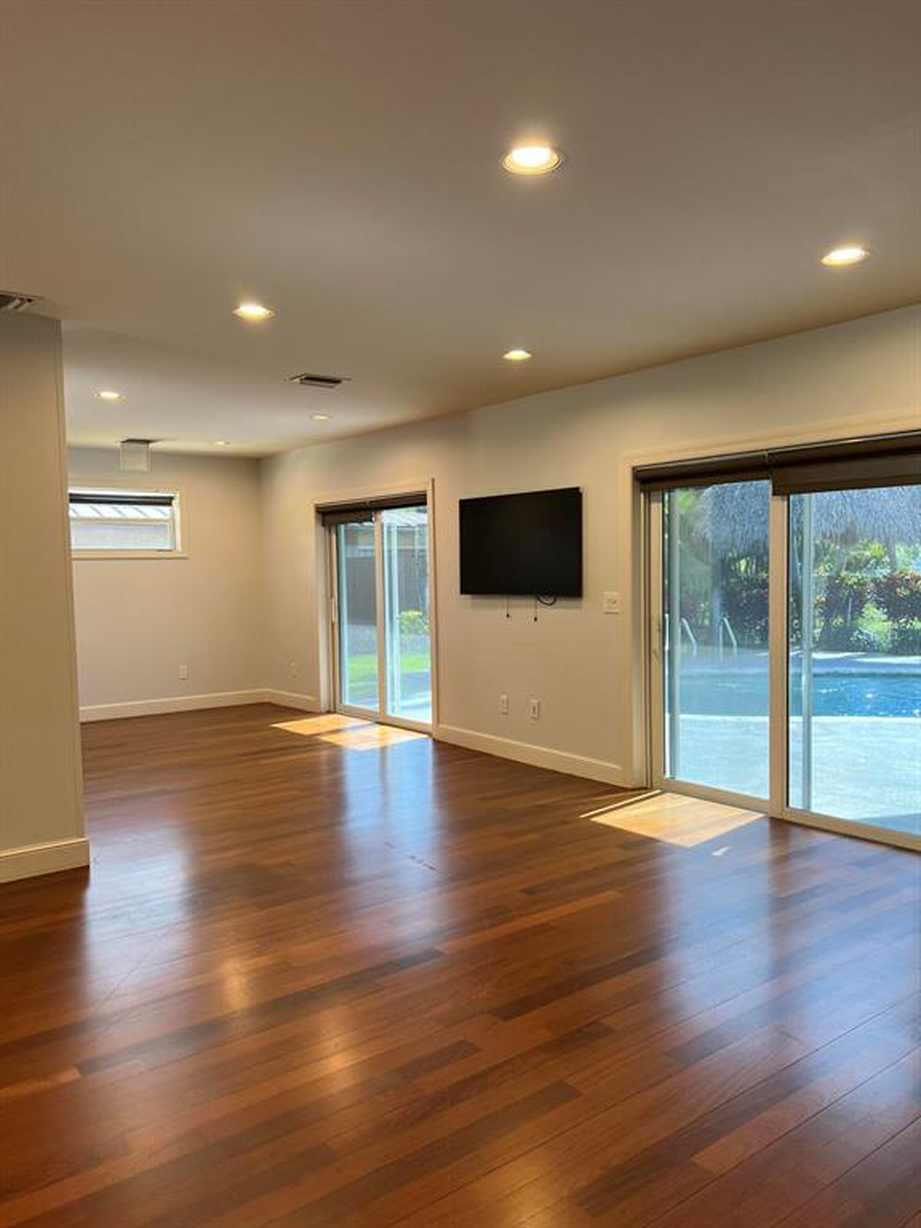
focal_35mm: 26
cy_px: 614
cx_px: 460
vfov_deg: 67.3
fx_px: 922
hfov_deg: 53.1
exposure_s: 1/120
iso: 100
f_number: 1.5
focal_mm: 5.7
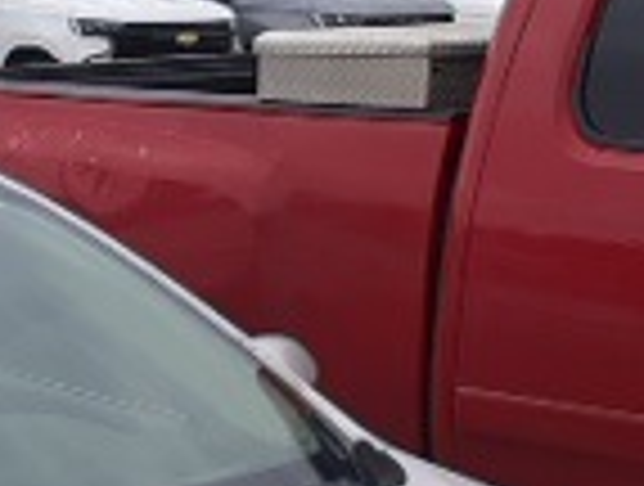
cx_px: -77
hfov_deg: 16.4
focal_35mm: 116
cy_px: 918
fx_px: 2164
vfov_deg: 11.7
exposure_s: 1/761
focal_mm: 3.92
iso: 40
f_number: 1.7
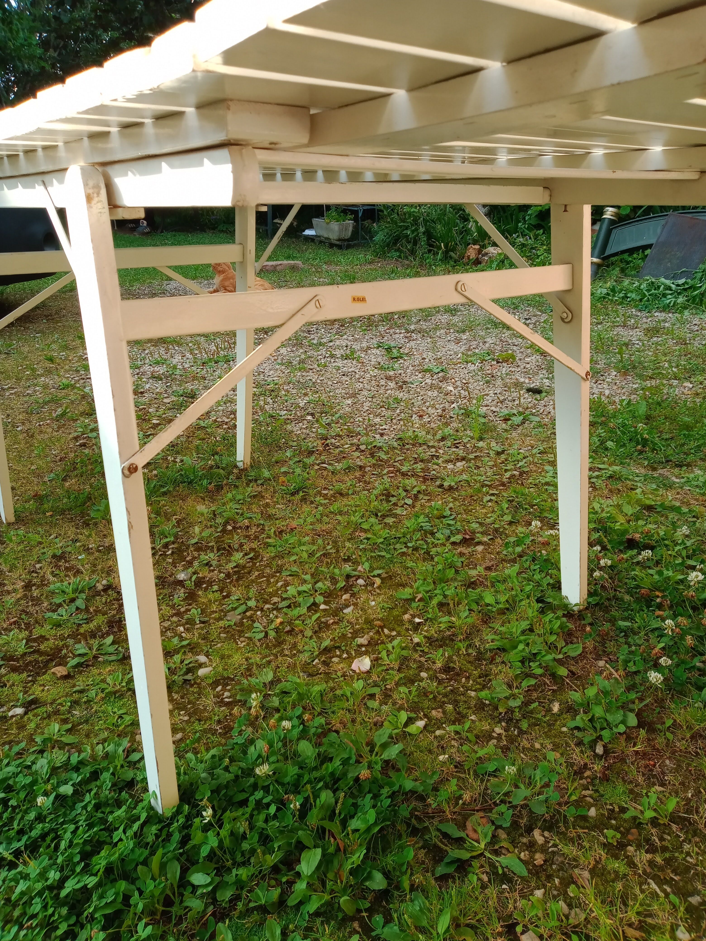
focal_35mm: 27
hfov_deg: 51.4
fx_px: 734
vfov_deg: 65.3
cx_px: 353
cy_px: 470
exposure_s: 1/169
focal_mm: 3.54
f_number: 2
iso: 112
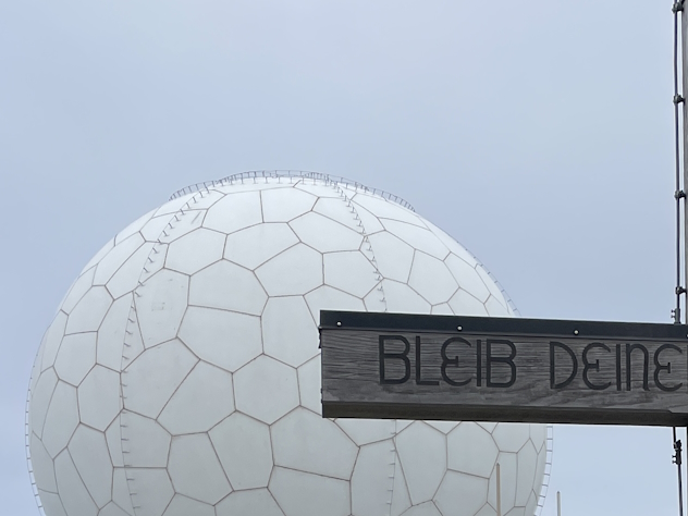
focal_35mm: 79
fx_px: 1570
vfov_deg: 17.9
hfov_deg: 23.9
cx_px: 644
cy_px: 579
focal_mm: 4.2
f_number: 1.6
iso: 32
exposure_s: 1/4831
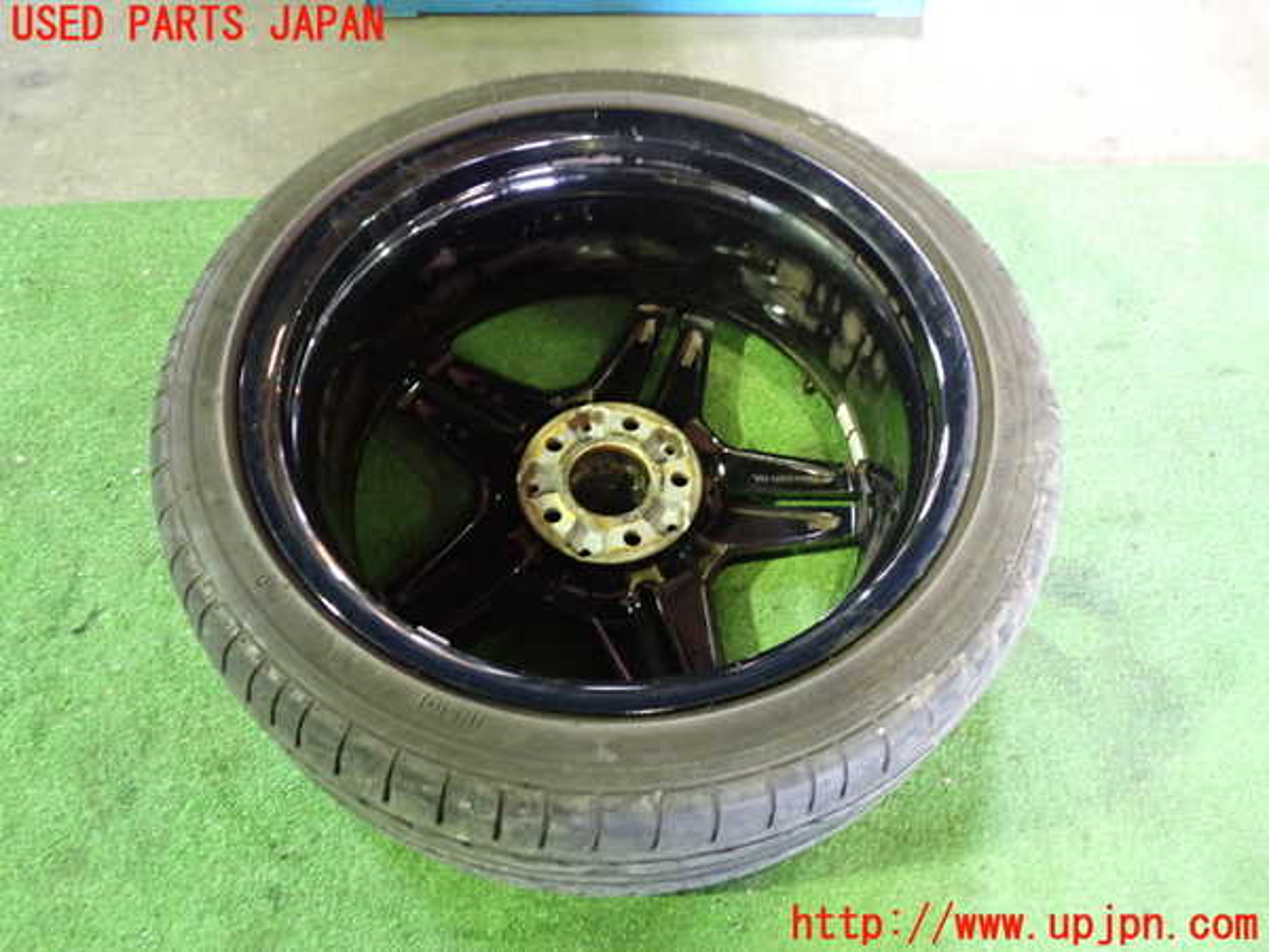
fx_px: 1100
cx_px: 634
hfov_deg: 60.0
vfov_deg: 46.8
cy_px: 476
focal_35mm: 30
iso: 800
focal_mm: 5.4
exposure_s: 1/13
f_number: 2.3
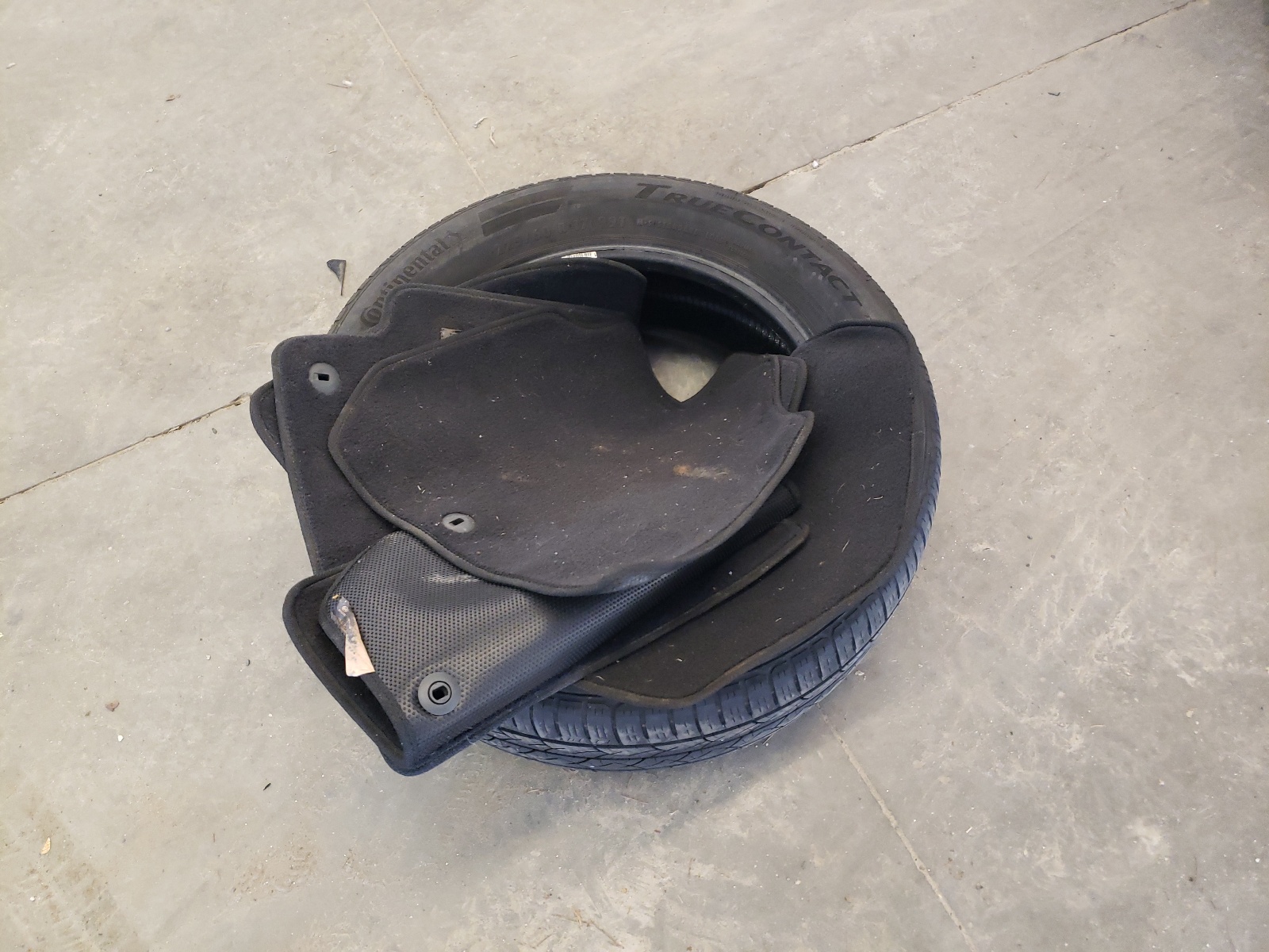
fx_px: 953
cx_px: 634
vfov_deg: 53.1
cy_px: 476
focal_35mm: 26
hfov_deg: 67.3
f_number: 1.5
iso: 273
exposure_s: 1/40
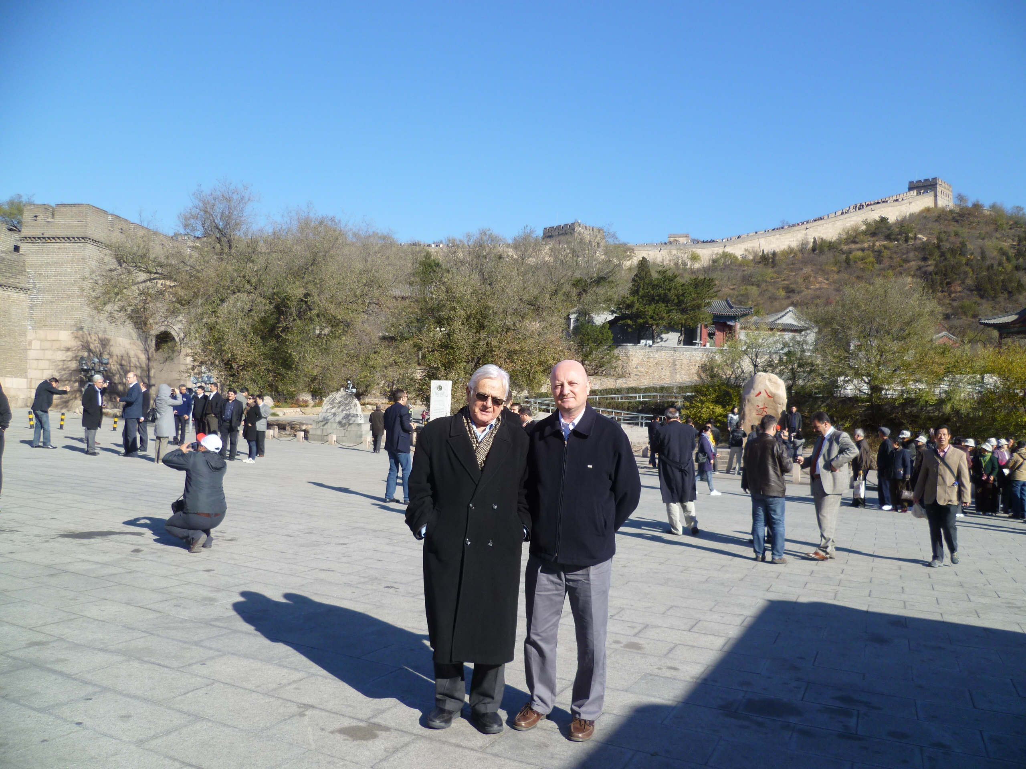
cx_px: 513
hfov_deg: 63.4
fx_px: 830
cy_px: 384
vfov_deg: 49.7
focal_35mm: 28
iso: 80
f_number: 2.8
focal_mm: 5
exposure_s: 1/800
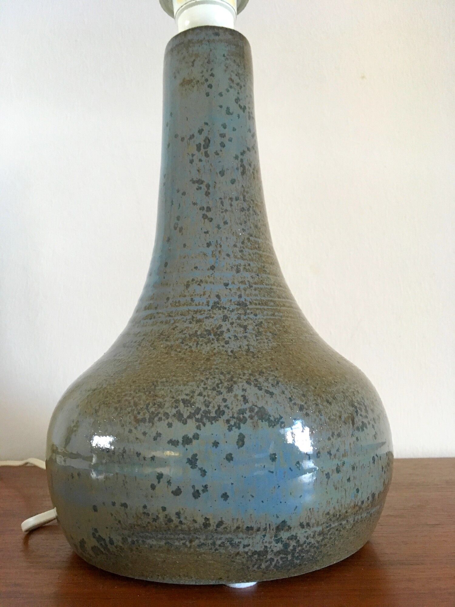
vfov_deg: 61.7
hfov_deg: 48.2
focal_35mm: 29
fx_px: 508
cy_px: 304
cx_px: 228
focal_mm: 4.15
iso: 200
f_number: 2.2
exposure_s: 1/25
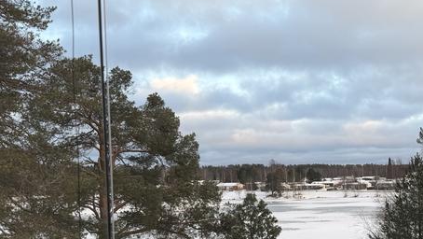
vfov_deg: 21.2
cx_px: 333
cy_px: 191
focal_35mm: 56
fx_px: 628
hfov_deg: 36.1
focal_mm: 6.76
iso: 80
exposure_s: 1/677
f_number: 1.78
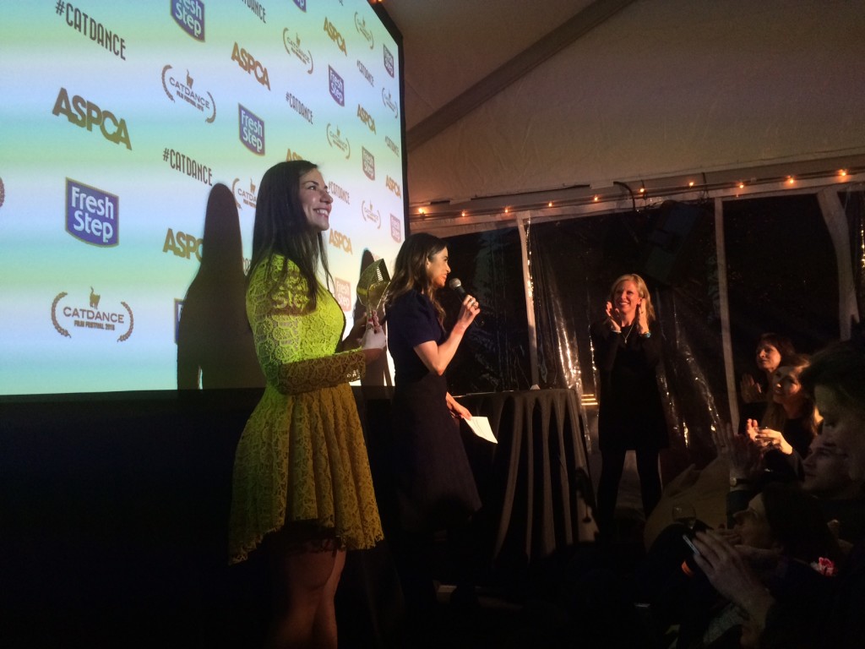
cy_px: 324
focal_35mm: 29
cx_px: 432
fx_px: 725
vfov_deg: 48.2
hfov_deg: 61.7
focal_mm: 4.15
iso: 64
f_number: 2.2
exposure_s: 1/30
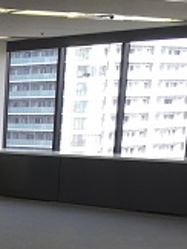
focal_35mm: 114
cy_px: 330
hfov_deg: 11.8
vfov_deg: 16.3
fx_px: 822
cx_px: -162
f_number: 2.2
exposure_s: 1/120
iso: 32
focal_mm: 4.15
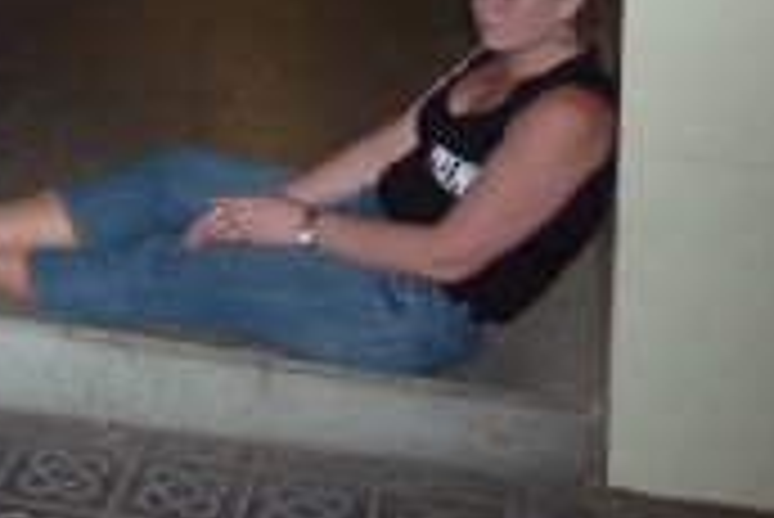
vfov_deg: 18.4
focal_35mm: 68
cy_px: -194
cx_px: -68
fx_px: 1463
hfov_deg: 27.3
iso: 400
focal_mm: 4.1
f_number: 3.3
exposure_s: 1/30
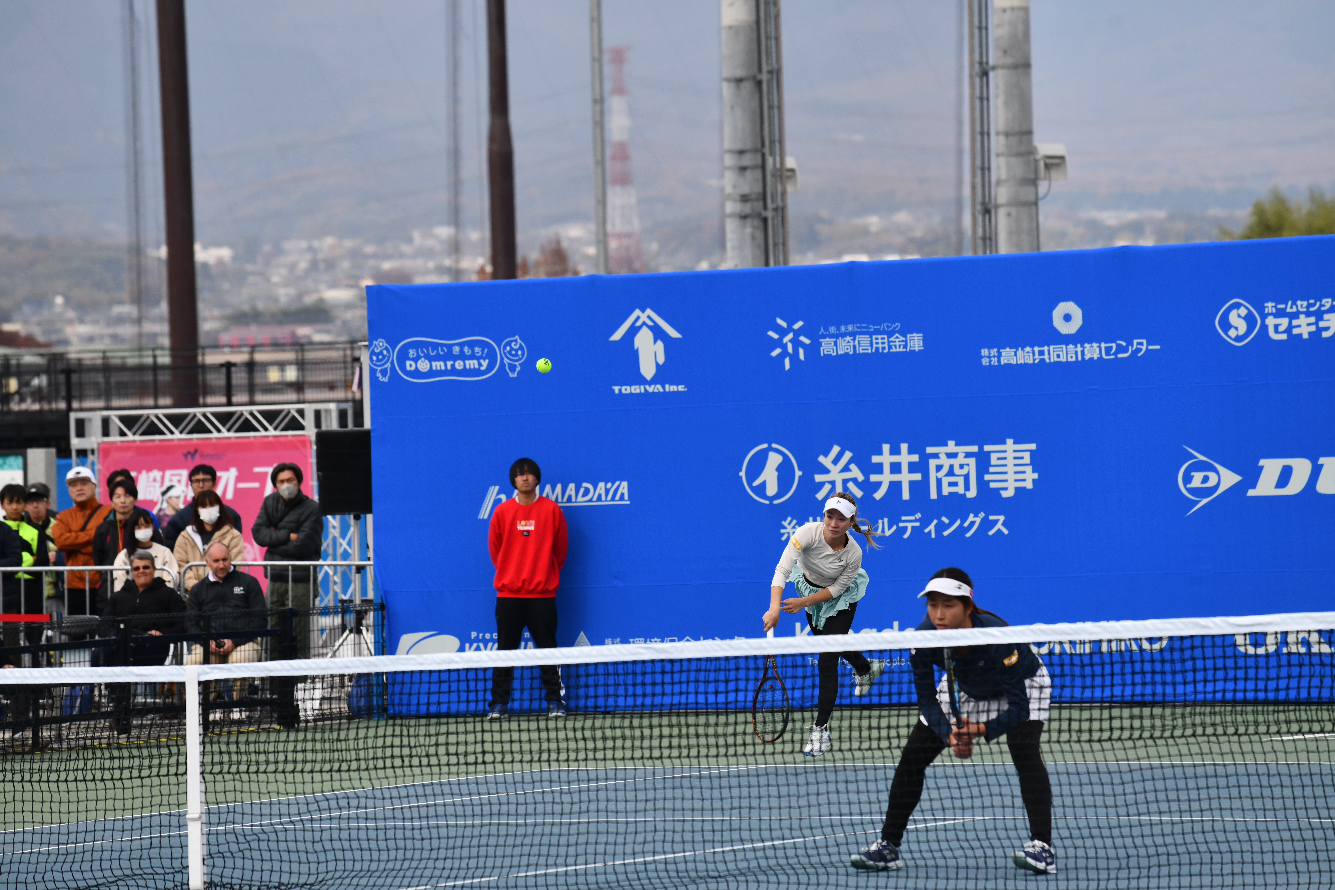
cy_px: 445
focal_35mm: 200
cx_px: 668
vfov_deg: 6.9
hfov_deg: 10.3
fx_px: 7416
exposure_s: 1/2500
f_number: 5.6
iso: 400
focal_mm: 200
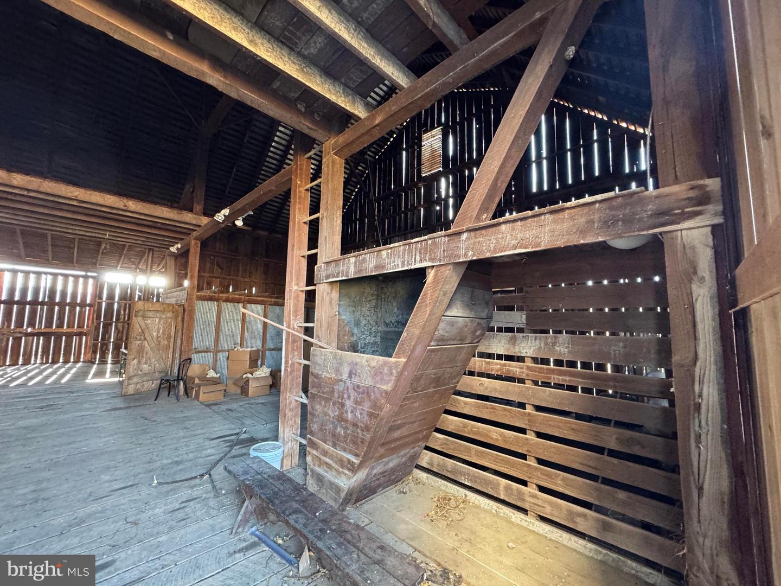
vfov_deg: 85.7
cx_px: 390
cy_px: 293
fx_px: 316
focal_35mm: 14
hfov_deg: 102.1
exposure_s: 1/60
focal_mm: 2.22
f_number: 2.2
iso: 500
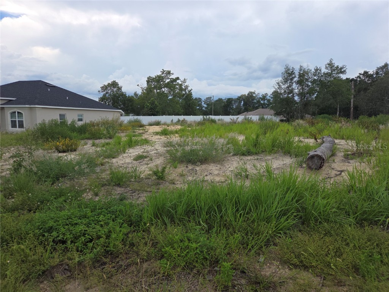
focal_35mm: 23
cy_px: 146
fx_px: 258
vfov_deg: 58.9
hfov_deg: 73.9
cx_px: 194
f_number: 1.8
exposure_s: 1/586
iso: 25
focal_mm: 5.4
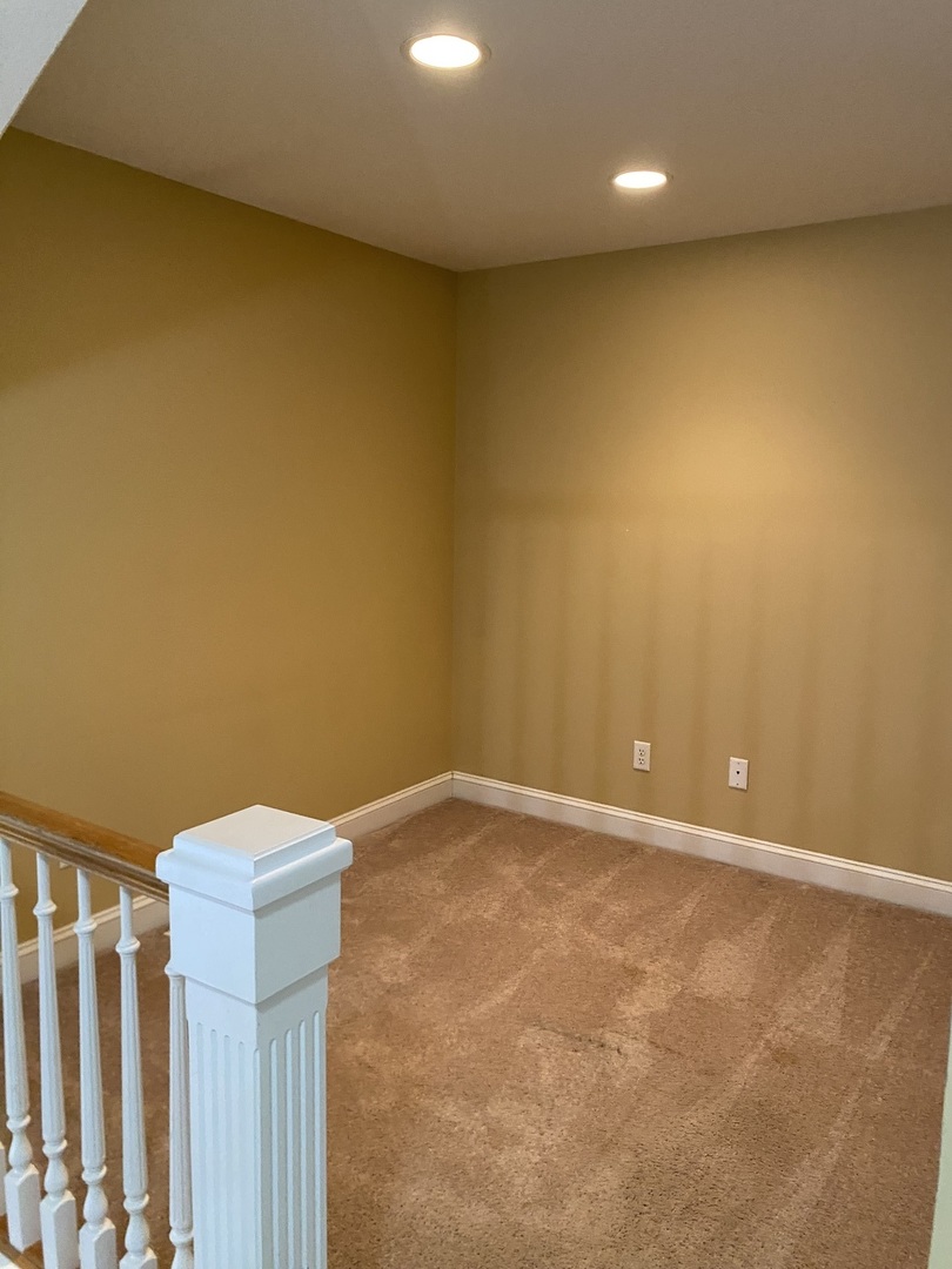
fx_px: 953
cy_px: 634
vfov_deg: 67.3
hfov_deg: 53.1
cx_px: 476
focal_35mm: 26
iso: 320
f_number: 1.8
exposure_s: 1/60
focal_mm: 4.25
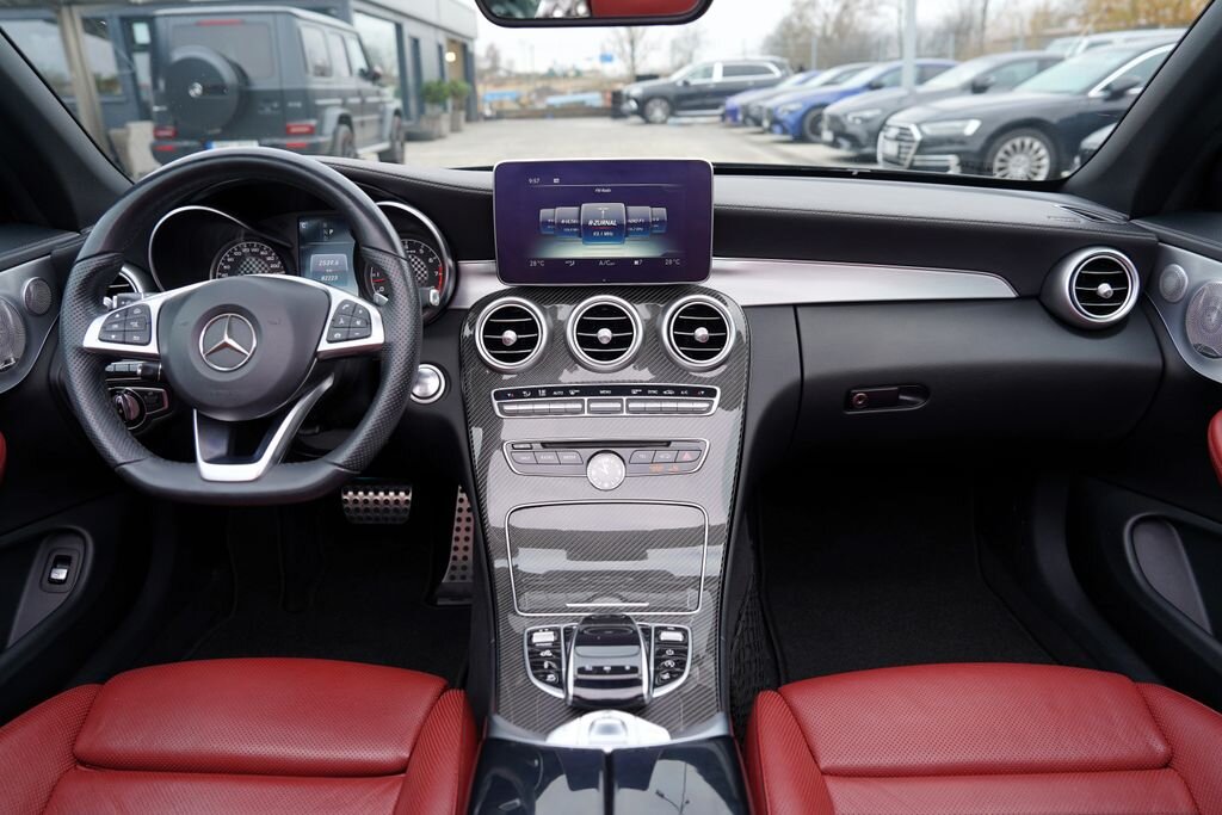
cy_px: 408
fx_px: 815
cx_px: 611
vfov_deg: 53.1
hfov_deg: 73.7
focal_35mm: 24
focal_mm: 24
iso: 100
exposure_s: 1/50
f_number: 3.5
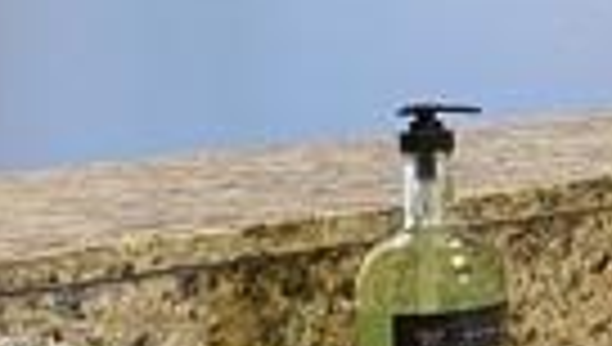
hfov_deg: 13.2
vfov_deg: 9.1
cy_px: 54
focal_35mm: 133
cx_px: 1346
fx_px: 2162
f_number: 1.8
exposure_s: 1/60
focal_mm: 4.25
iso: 160
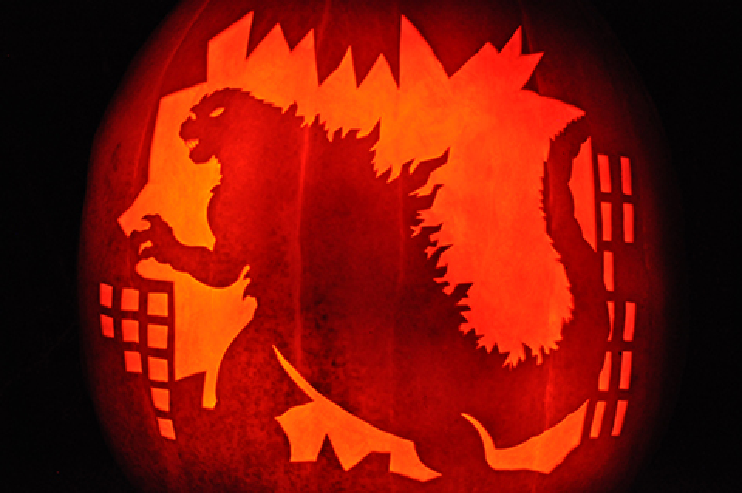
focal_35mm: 51
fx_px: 1050
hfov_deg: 38.9
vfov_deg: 26.4
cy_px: 246
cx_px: 371
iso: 1600
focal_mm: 34
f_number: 4.2
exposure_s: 1/6
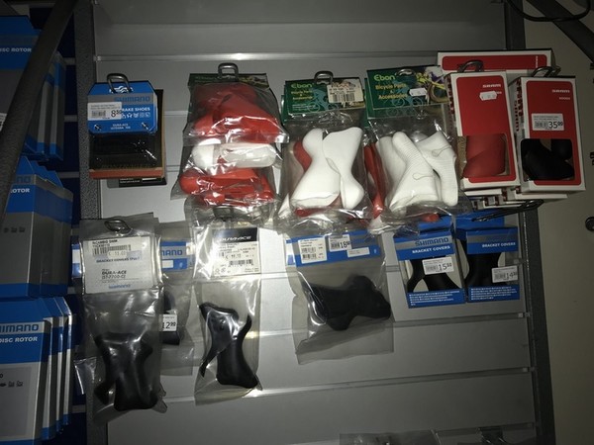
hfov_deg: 63.4
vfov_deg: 49.7
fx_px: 480
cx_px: 297
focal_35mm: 28
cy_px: 222
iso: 20
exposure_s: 1/21
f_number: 1.8
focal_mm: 3.99
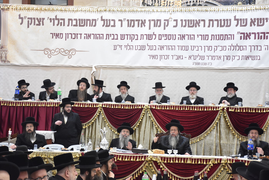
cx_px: 134
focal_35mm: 75
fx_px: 560
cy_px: 90
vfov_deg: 18.2
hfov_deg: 27.0
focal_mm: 50
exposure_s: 1/100
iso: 2000
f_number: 6.3
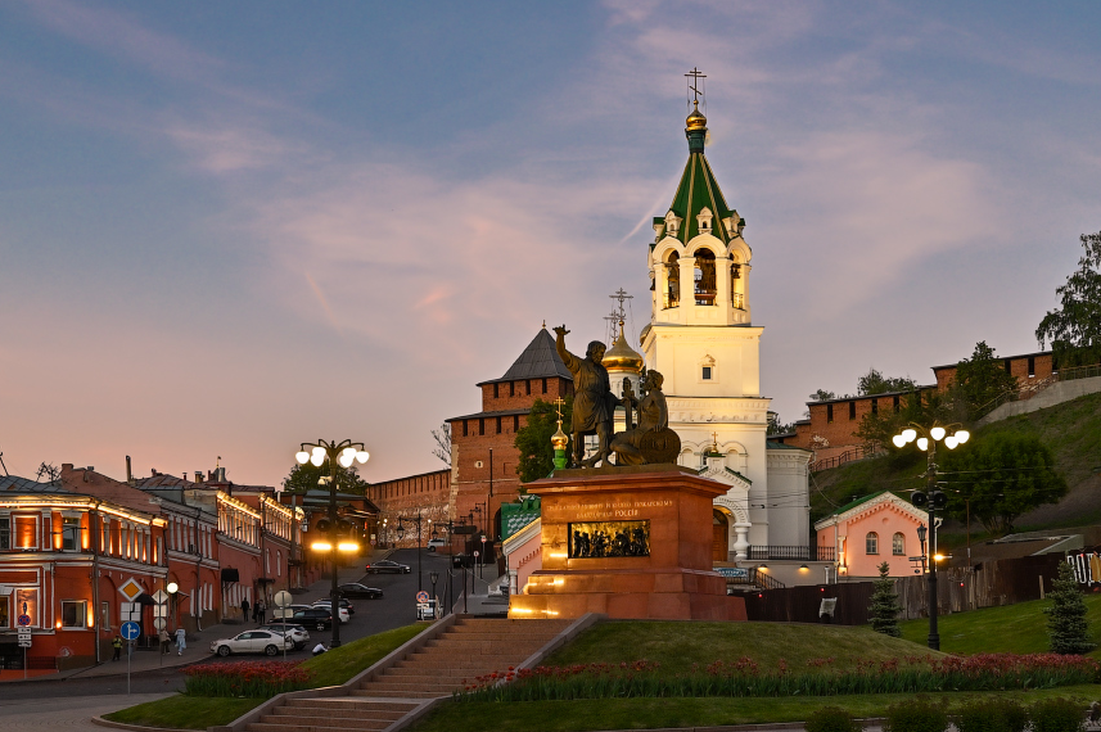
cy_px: 431
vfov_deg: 27.4
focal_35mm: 49
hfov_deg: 40.3
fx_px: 1497
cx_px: 479
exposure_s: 1/40
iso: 250
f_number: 8
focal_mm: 30
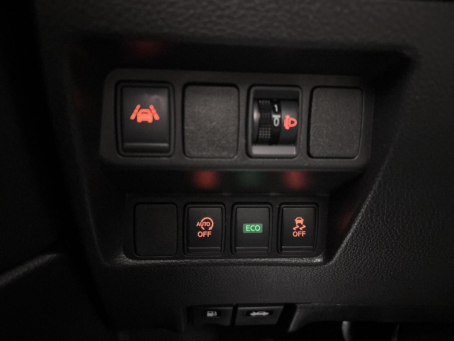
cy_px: 170
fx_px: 341
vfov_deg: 53.1
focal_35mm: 26
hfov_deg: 67.3
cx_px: 227
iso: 8000
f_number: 1.6
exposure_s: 1/15
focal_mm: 5.96
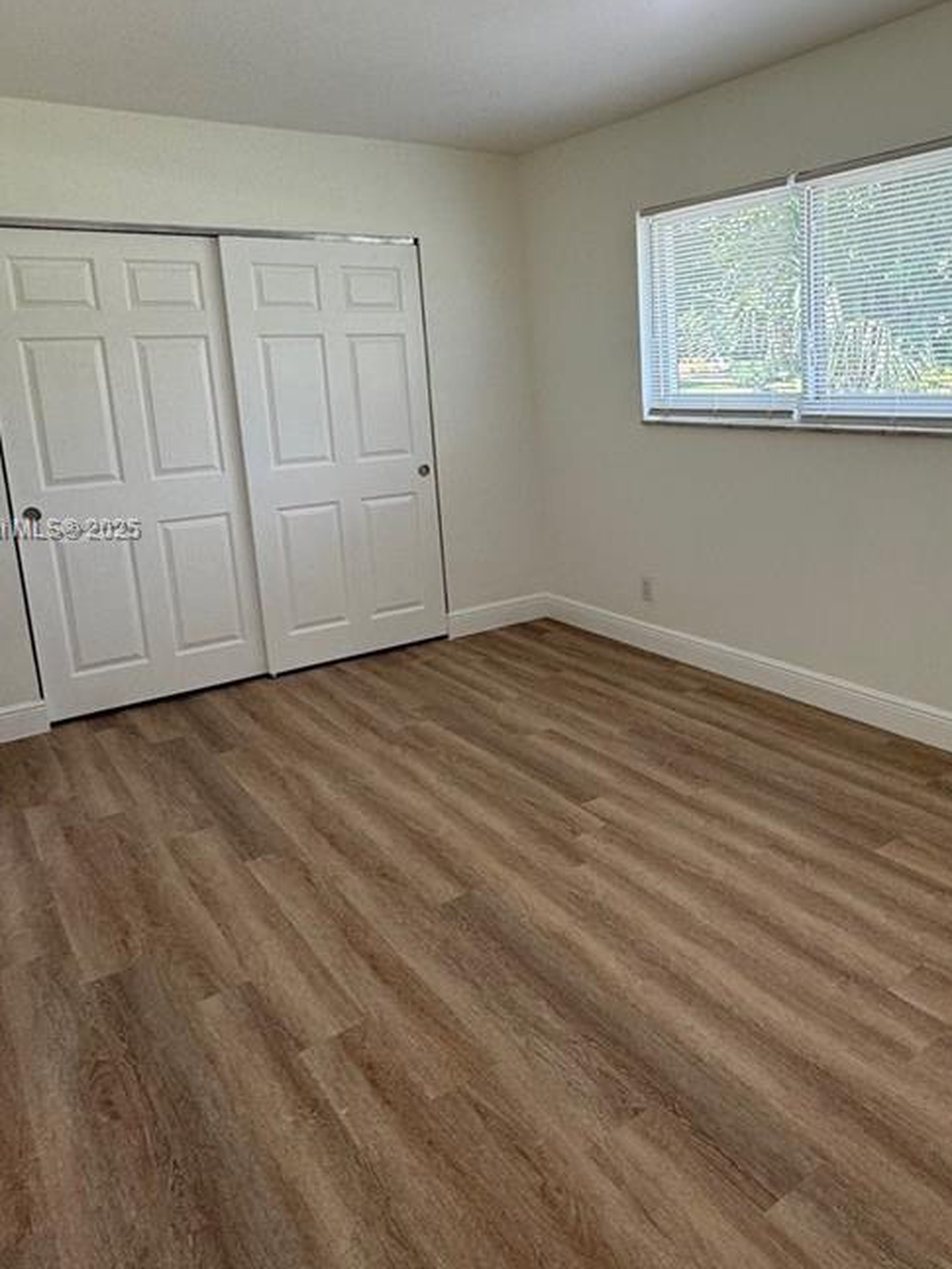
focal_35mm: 26
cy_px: 530
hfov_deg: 51.7
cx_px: 663
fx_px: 953
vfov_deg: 66.8
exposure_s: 1/120
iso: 80
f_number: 2.2
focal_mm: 2.22
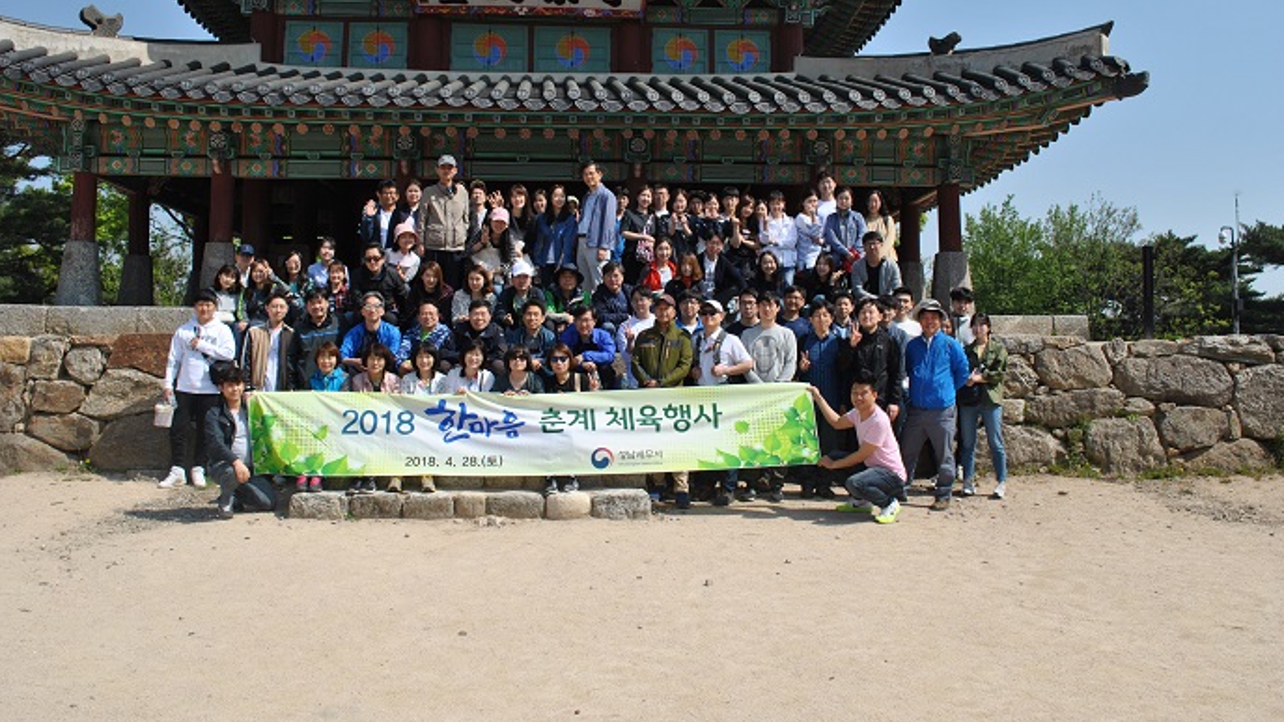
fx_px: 1089
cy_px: 302
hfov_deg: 61.0
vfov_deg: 36.6
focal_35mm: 32
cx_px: 646
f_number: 9
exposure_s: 1/320
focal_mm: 20
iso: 100
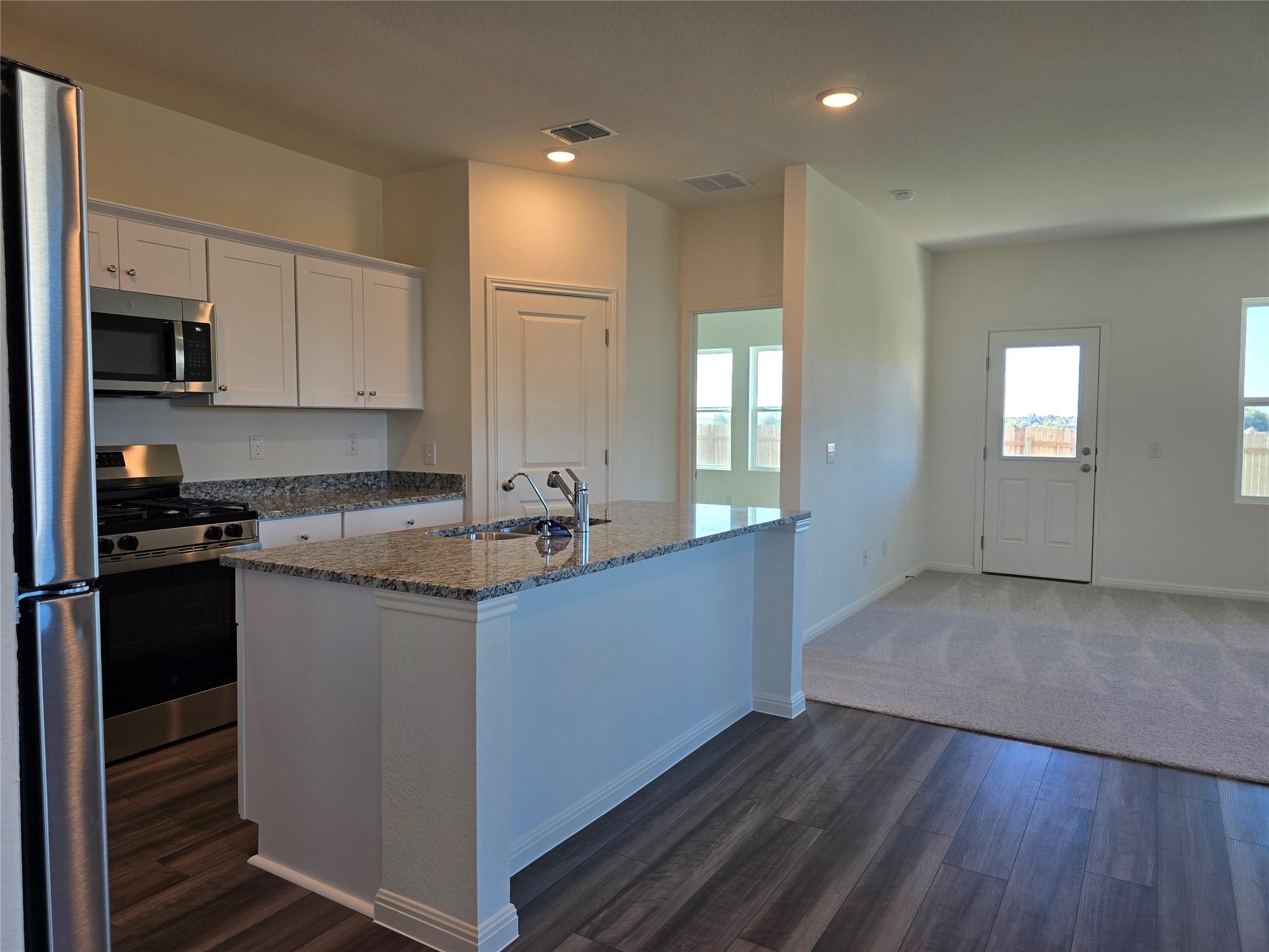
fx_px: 843
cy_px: 476
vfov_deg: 58.9
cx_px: 634
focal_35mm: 23
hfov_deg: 73.9
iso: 50
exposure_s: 1/120
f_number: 1.7
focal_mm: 6.3
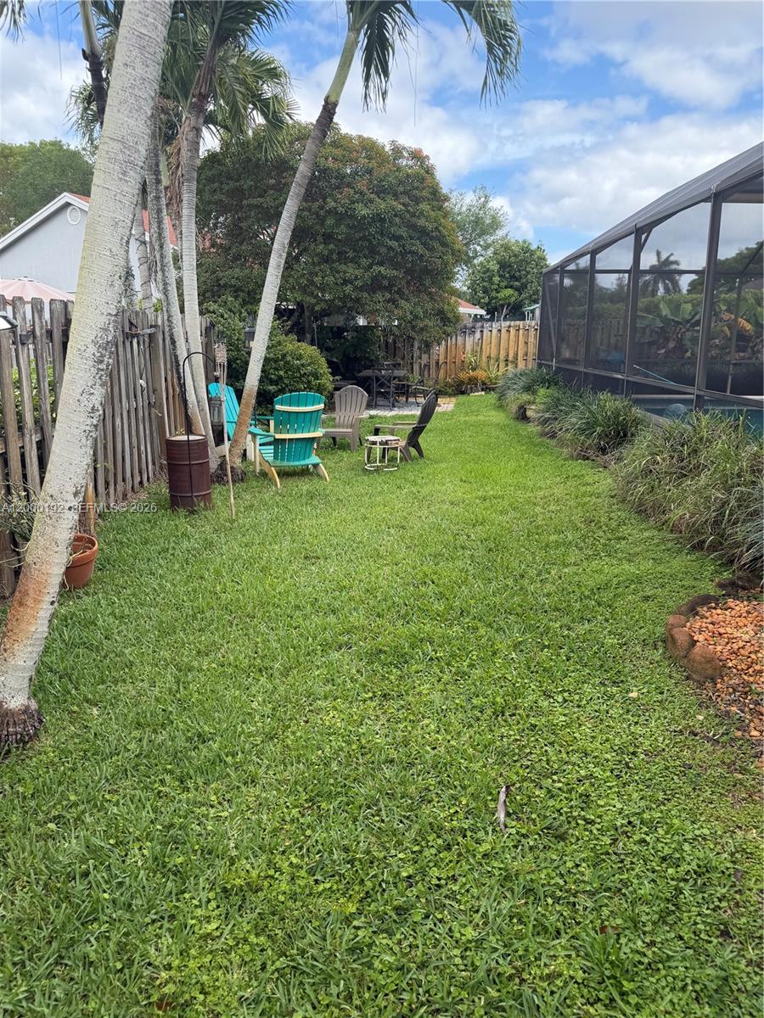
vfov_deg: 71.6
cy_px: 509
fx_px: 706
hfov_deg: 56.8
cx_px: 382
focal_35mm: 24
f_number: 1.78
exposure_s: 1/1250
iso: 80
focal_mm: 6.76
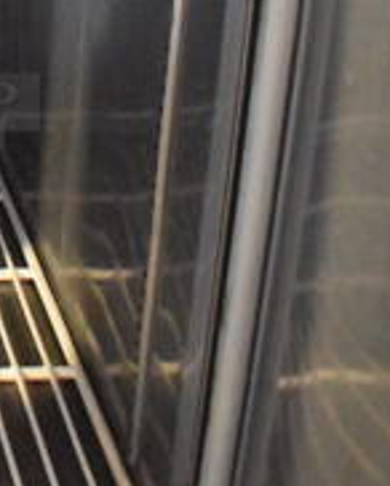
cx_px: -256
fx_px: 1224
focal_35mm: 85
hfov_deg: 16.0
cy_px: -11
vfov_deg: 21.6
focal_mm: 18
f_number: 3.5
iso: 12800
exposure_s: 1/80
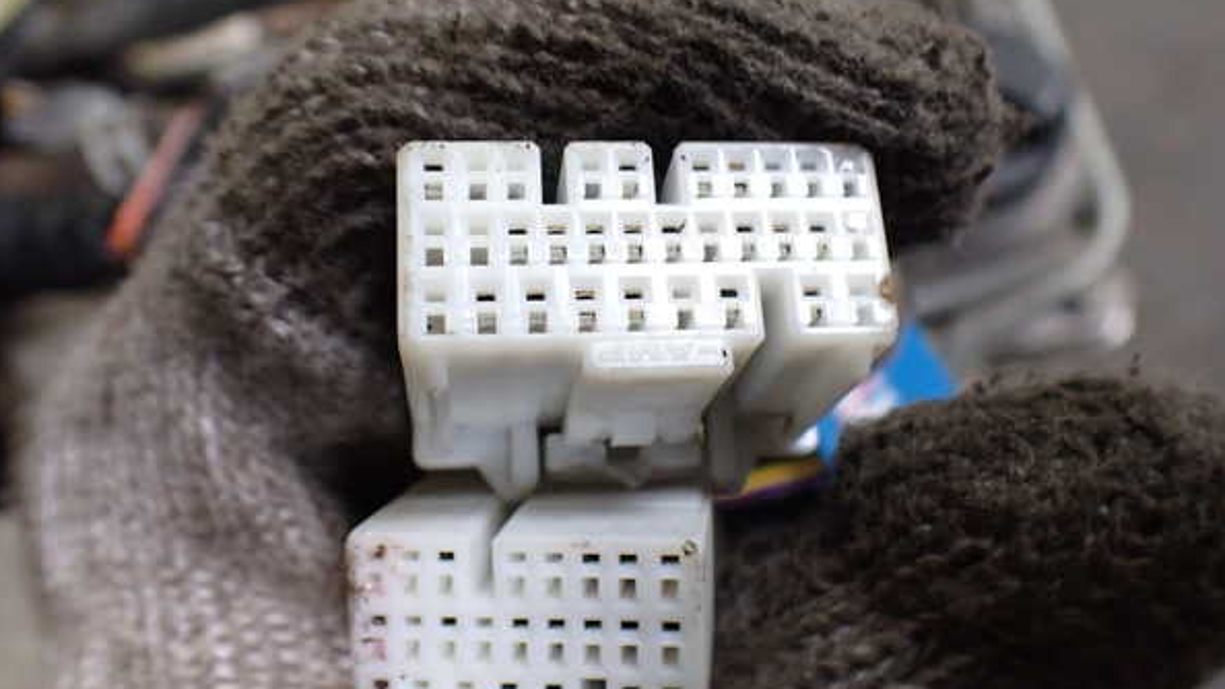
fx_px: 1072
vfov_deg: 35.6
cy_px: 336
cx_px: 610
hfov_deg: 59.5
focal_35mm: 33
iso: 500
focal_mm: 5.4
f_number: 2.3
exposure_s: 1/125
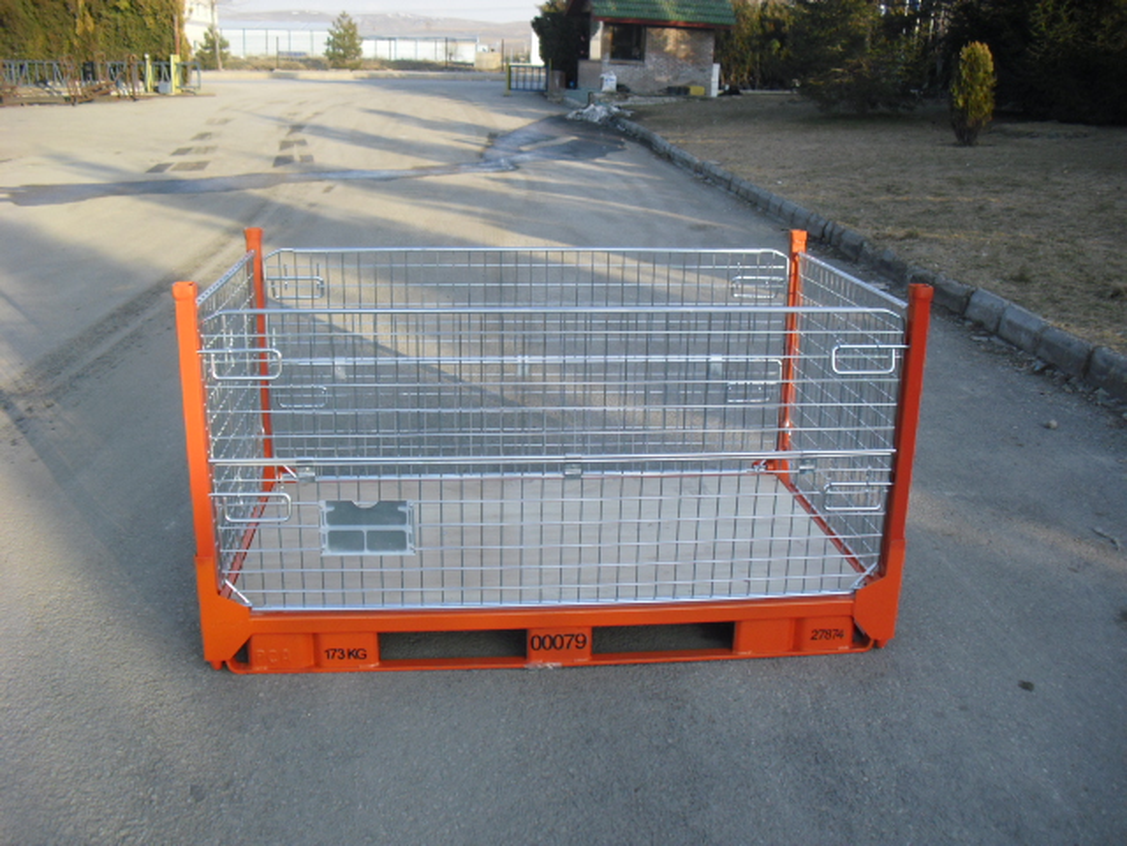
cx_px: 564
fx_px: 1172
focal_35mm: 36
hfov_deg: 51.4
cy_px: 423
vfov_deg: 39.7
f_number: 3.1
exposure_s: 1/320
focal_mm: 6.3
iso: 100
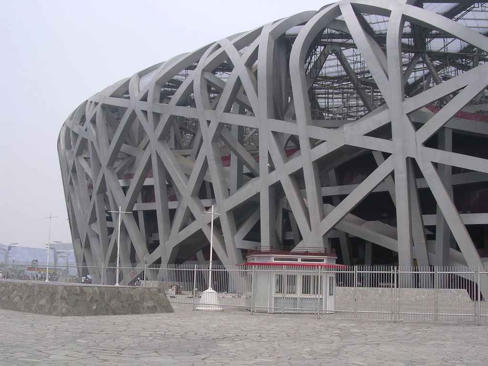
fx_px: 536
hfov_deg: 49.0
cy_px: 183
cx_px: 244
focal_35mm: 38
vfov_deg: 37.7
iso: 100
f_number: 5.6
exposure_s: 1/264
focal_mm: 5.8
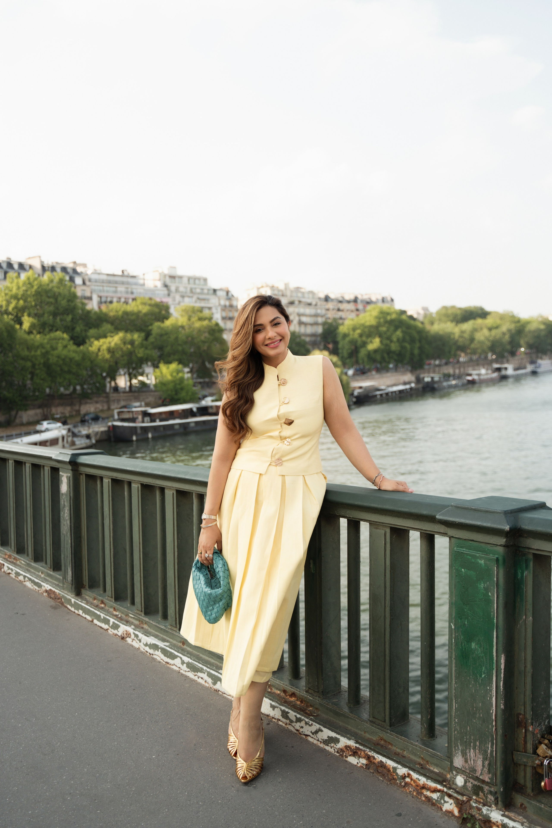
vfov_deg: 58.7
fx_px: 736
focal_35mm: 32
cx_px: 276
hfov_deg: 41.1
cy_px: 414
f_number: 2.8
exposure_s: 1/640
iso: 125
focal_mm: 32
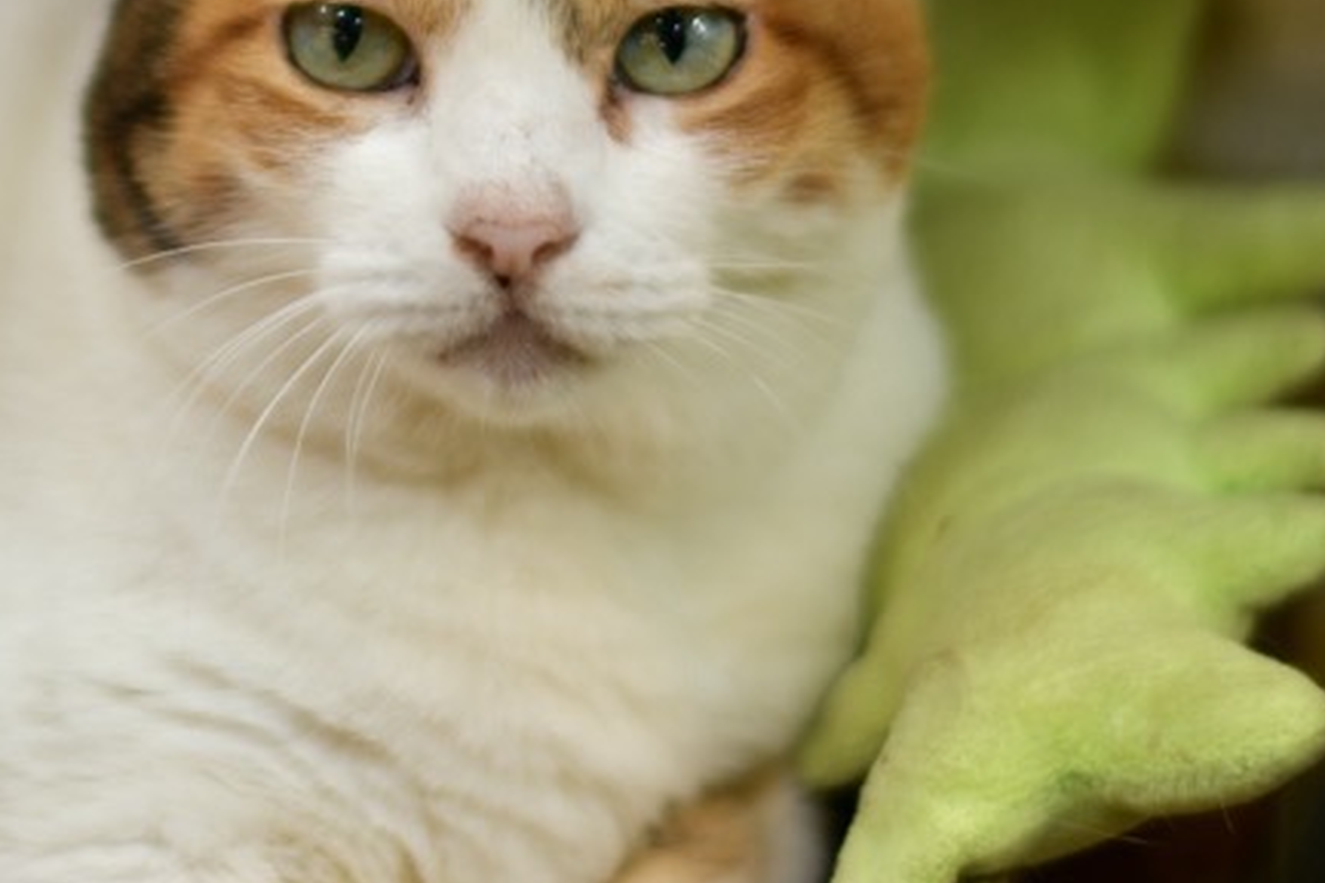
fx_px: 5925
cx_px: 190
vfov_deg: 8.4
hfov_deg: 12.7
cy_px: -392
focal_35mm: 161
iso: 64
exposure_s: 1/125
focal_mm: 58
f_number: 1.4
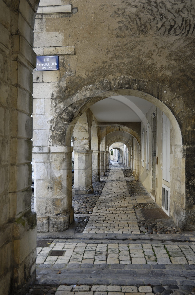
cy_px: 148
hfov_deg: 39.9
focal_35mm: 33
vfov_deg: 57.3
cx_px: 98
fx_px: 269
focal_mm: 22
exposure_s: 1/60
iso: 100
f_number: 4.8
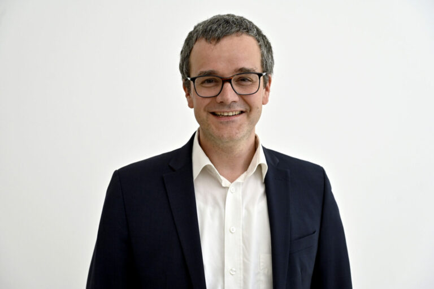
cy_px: 144
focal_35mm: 58
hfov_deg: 34.5
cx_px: 217
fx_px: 699
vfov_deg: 23.3
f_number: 4
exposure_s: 1/400
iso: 800
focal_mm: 58
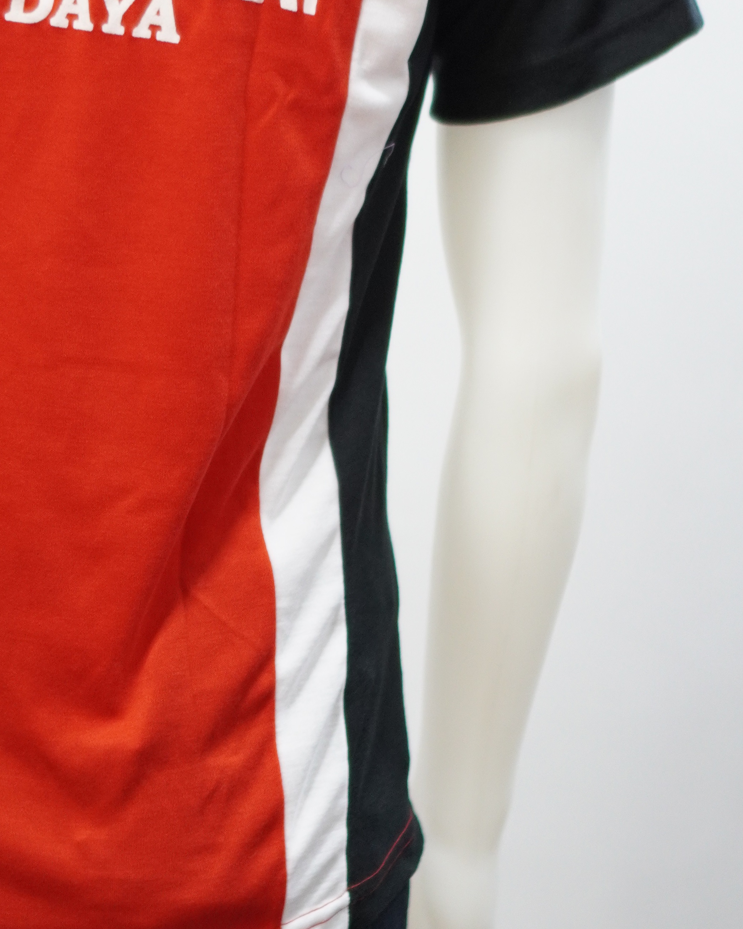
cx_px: 98
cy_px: 335
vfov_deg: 17.0
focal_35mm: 113
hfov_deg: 13.5
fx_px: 3108
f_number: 1.8
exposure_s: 1/125
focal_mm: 35
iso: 800
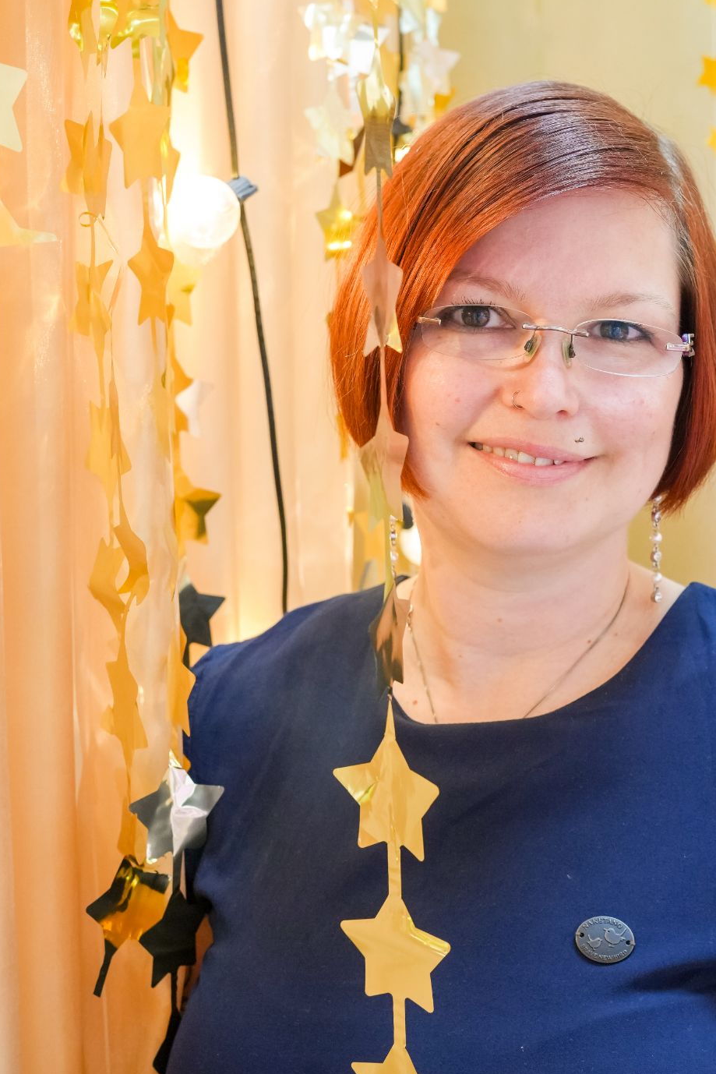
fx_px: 1551
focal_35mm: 52
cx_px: 513
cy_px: 528
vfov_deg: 38.2
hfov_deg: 25.8
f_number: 5
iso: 1250
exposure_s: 1/40
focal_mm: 35
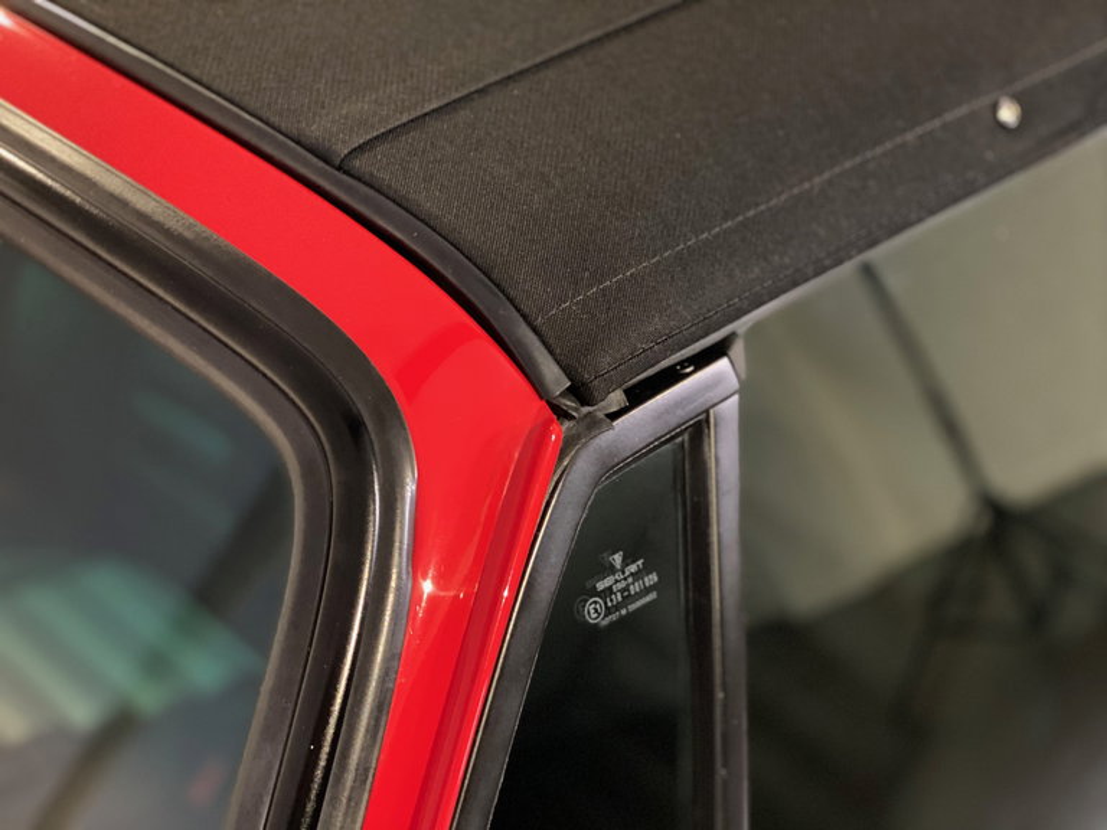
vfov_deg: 28.0
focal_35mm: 52
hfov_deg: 36.8
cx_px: 554
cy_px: 415
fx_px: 1663
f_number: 2
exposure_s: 1/15
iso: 500
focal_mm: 6
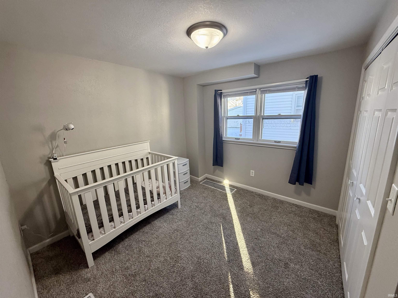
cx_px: 199
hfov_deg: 102.1
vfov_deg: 85.7
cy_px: 149
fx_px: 161
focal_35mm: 14
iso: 160
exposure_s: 1/120
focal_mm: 2.22
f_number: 2.2
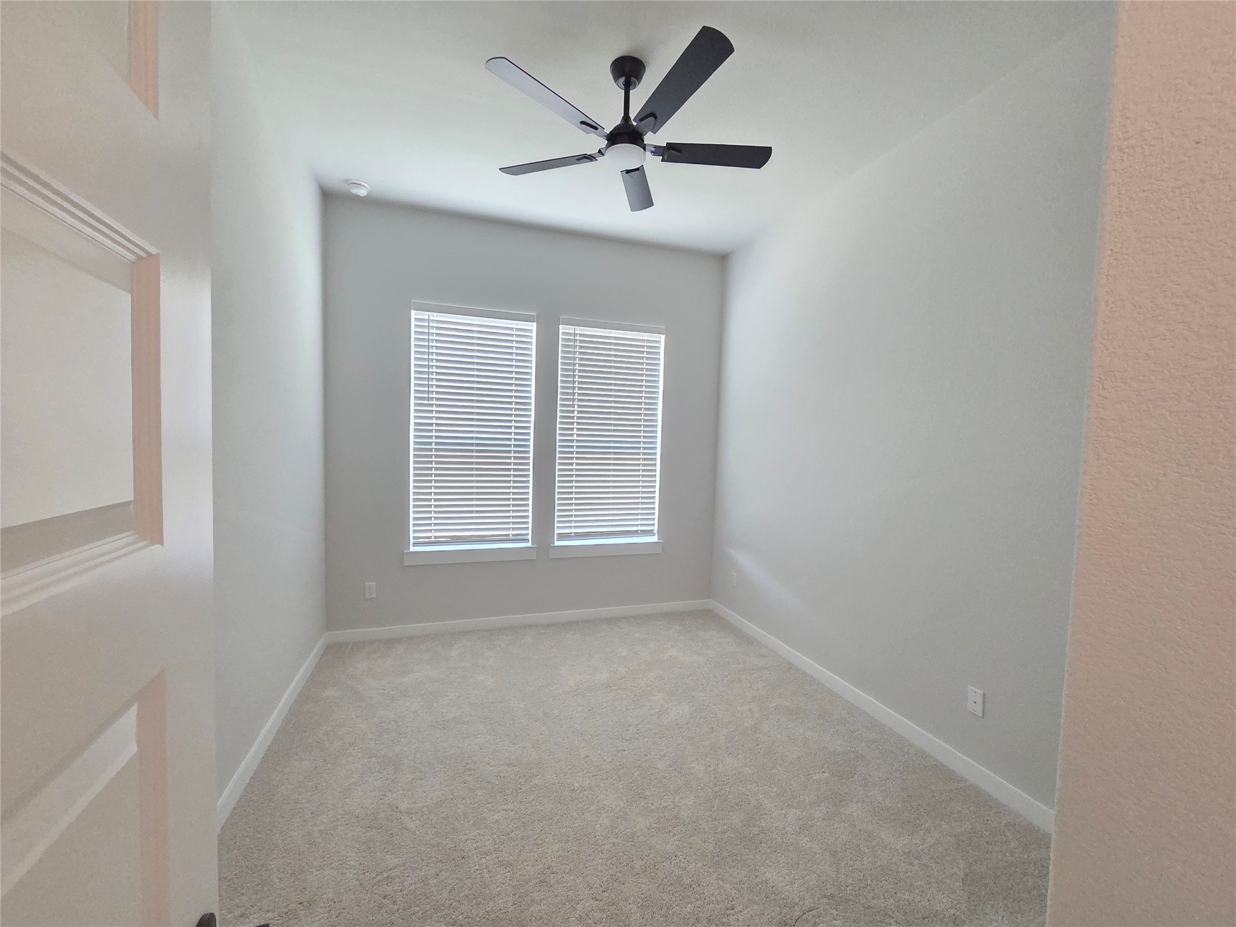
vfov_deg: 89.9
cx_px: 618
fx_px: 464
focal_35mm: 13
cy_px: 464
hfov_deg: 106.2
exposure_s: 1/60
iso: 1000
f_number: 2.2
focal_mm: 2.2
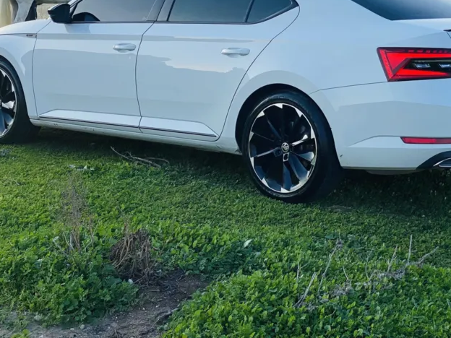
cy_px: 79
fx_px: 1042
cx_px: 286
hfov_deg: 24.3
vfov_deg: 18.3
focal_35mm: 80
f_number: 2
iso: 20
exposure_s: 1/1043
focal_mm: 6
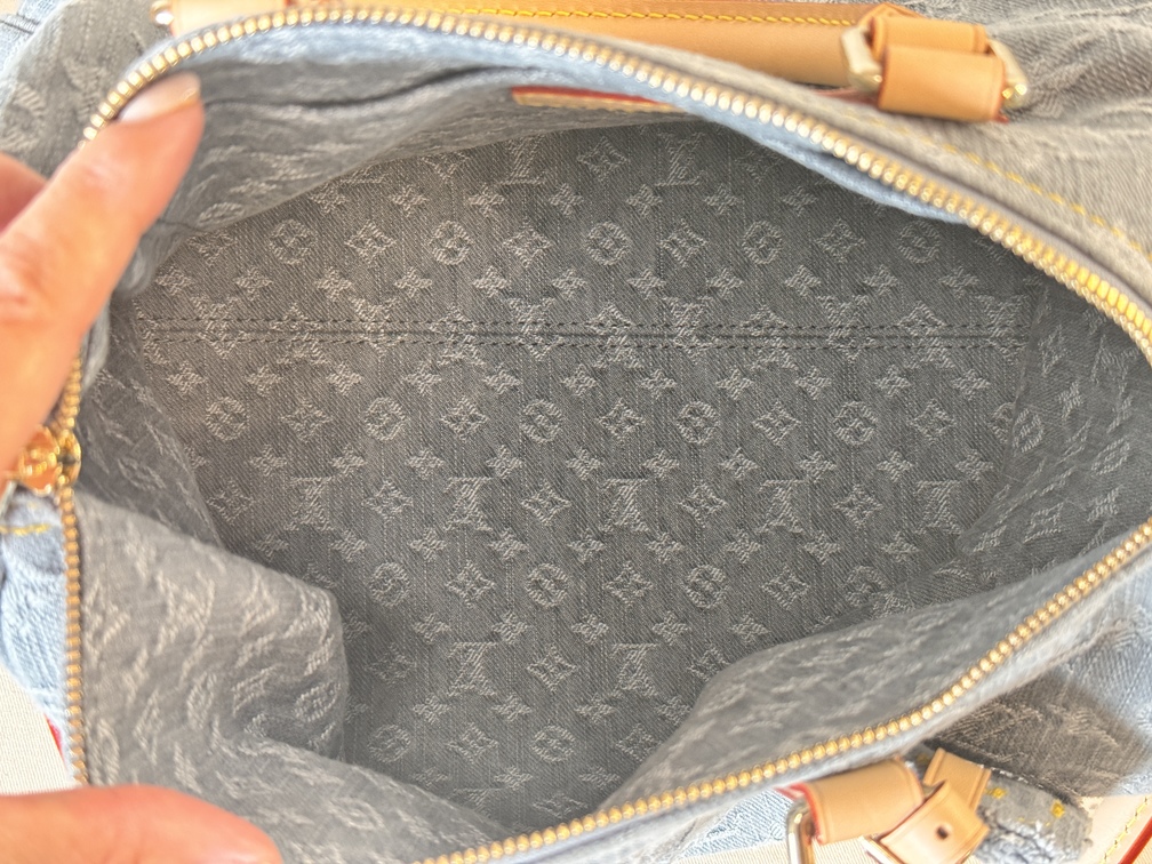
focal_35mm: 48
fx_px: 1597
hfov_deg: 39.7
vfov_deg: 30.3
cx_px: 576
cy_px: 432
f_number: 1.78
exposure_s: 1/50
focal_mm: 6.76
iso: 200
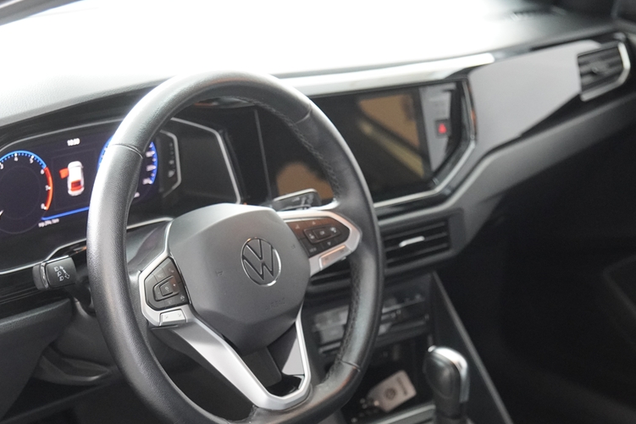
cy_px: 287
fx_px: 1337
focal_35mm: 76
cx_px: 269
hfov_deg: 26.7
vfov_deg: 18.0
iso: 3200
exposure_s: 1/160
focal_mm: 37
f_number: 2.8
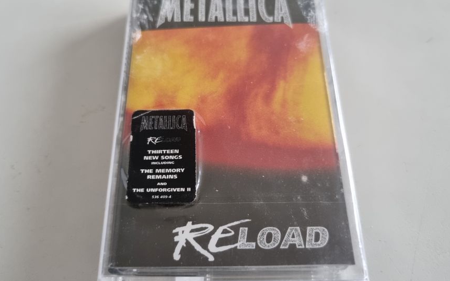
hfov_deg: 59.7
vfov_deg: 39.4
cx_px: 225
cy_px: 153
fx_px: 392
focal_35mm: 32
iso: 500
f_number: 1.8
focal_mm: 5.4
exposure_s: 1/50
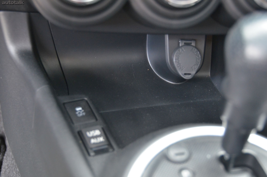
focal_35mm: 75
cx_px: 134
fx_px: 555
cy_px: 88
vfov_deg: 18.1
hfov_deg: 27.0
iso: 1600
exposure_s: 1/40
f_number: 4.8
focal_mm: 50
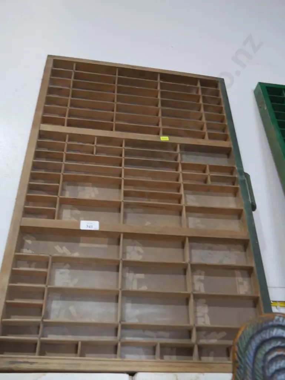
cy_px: 190
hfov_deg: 41.8
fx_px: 373
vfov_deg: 53.9
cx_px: 142
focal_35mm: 34
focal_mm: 17
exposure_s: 1/60
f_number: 4
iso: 640
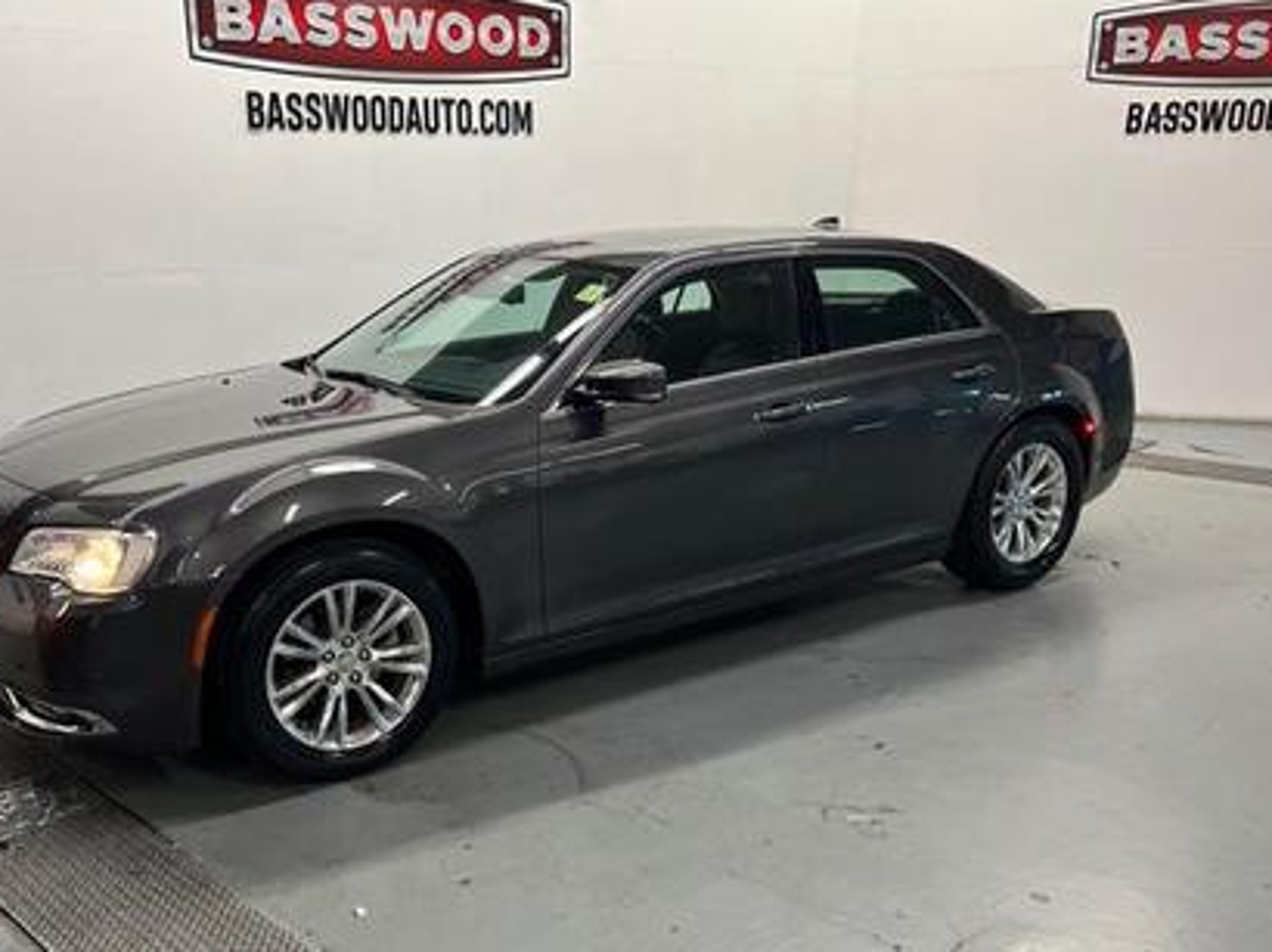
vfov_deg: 44.0
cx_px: 537
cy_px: 552
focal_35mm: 32
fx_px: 1175
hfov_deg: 56.6
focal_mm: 5.7
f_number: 1.5
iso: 80
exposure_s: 1/60
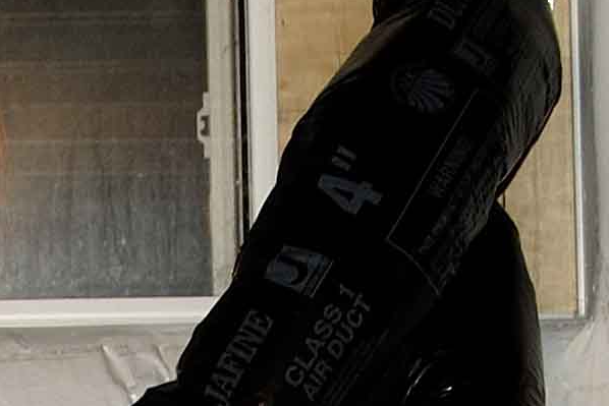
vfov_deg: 6.4
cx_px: 177
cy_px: 767
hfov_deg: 9.7
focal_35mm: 211
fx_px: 3570
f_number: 5
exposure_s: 1/60
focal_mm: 28
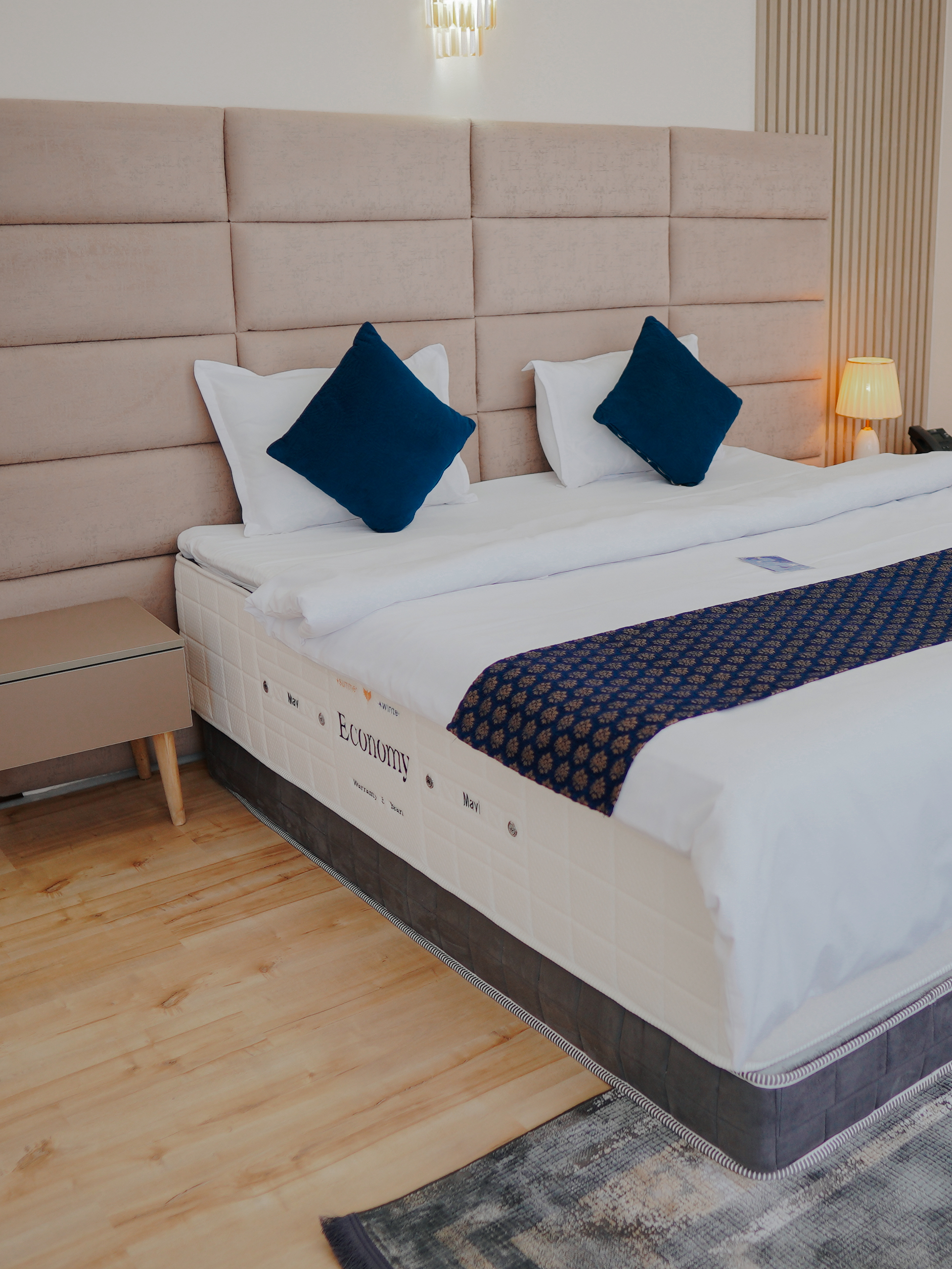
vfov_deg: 52.6
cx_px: 650
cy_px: 637
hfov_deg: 40.1
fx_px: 1284
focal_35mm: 35
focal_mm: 16
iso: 100
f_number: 1.4
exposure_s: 1/320
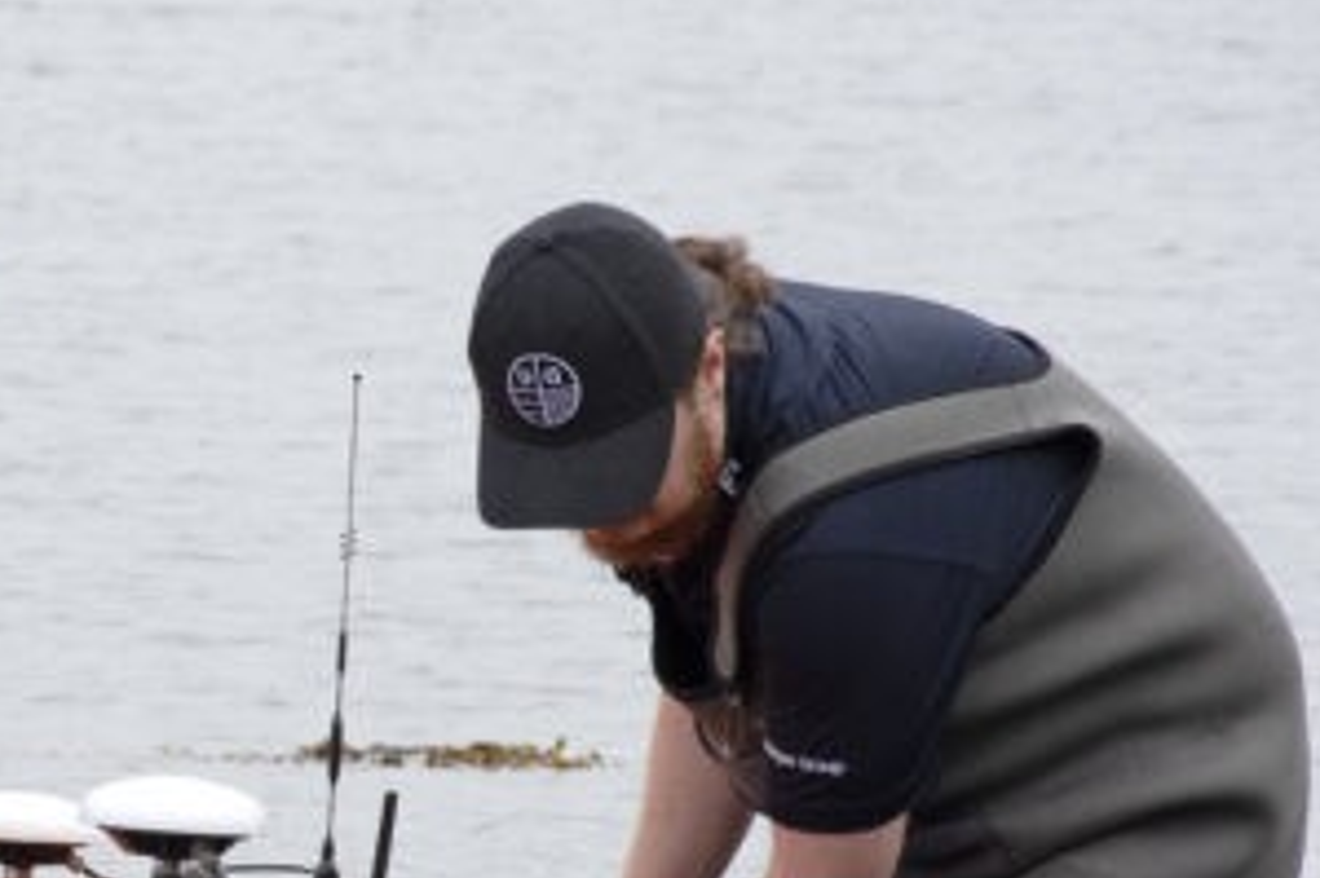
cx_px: 93
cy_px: 812
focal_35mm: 447
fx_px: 16380
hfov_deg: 4.6
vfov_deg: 3.1
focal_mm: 116
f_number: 10
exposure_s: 1/1600
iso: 800
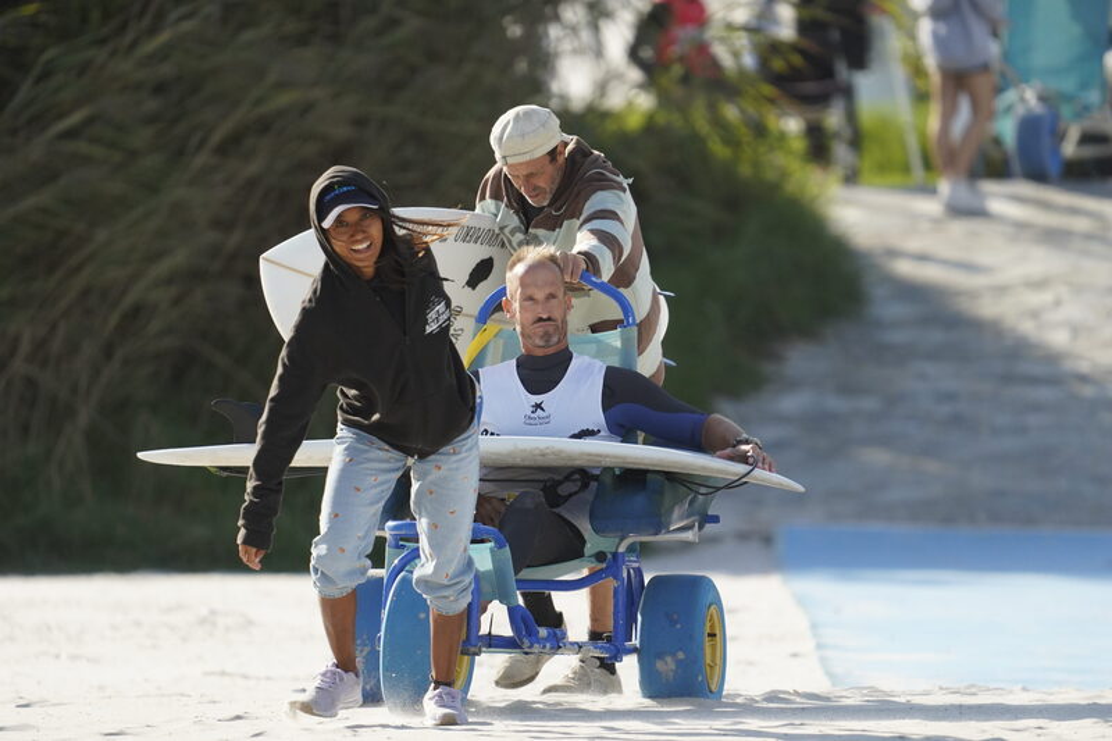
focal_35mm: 600
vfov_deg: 2.3
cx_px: 556
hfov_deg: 3.4
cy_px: 370
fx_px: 18528
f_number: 6.3
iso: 2000
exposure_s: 1/2000
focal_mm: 600
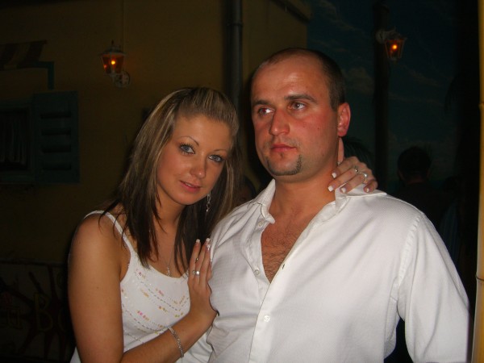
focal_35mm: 38
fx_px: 531
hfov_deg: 49.0
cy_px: 182
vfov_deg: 37.7
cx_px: 242
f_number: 2.8
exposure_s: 1/60
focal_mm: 7.9
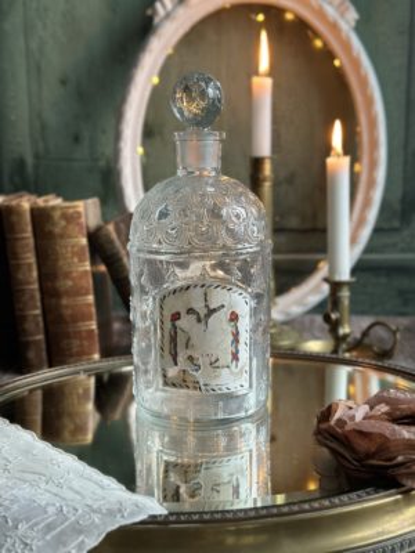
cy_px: 276
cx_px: 208
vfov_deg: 39.7
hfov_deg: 30.3
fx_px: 767
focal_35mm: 48
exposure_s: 1/60
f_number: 1.78
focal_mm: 6.86
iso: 160
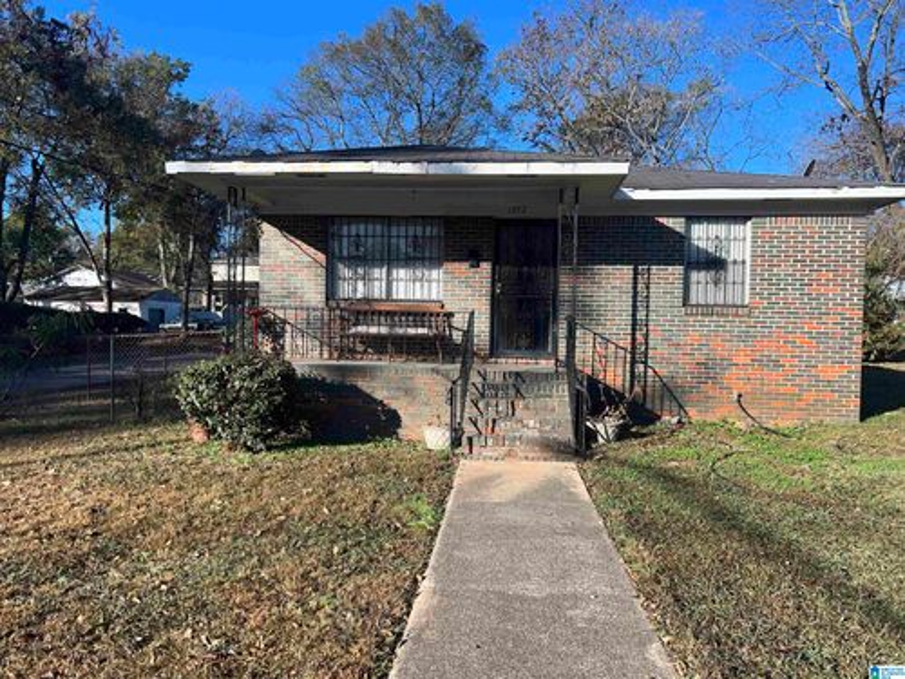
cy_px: 340
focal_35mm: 26
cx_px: 452
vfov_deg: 53.1
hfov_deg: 67.3
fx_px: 680
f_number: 1.5
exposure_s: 1/4115
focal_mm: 5.7
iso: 32
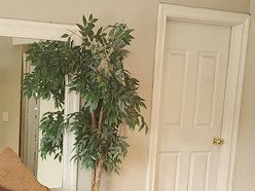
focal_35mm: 95
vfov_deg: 14.8
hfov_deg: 20.4
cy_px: 252
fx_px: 700
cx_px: 54
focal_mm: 5.4
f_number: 1.8
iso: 320
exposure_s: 1/120
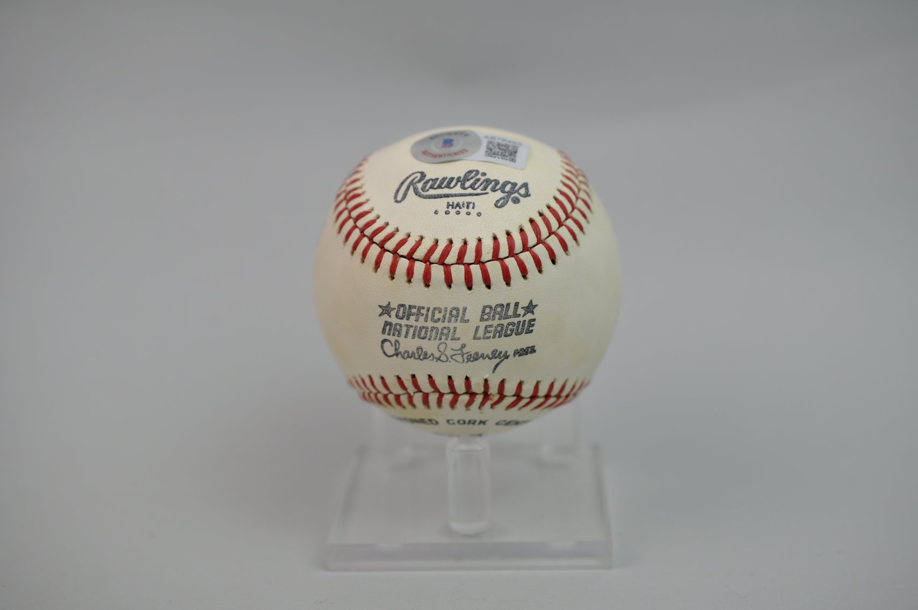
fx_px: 1528
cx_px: 459
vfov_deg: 22.6
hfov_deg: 33.4
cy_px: 305
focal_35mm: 60
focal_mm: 40
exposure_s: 1/80
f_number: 4.5
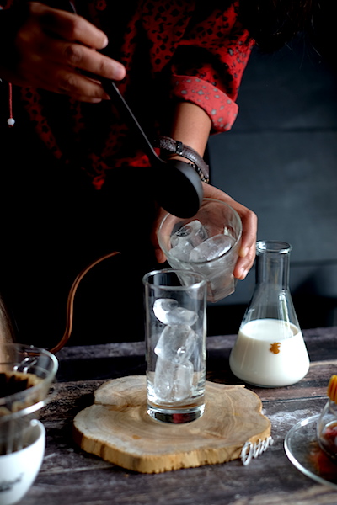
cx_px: 168
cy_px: 252
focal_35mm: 53
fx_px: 744
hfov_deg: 25.5
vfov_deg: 37.5
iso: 250
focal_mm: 35
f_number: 2.2
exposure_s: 1/125
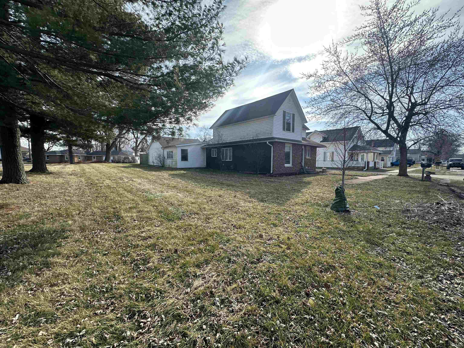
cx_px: 232
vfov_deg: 85.7
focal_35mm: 14
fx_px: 188
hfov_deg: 102.1
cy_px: 174
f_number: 2.2
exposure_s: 1/903
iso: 40
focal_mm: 2.22
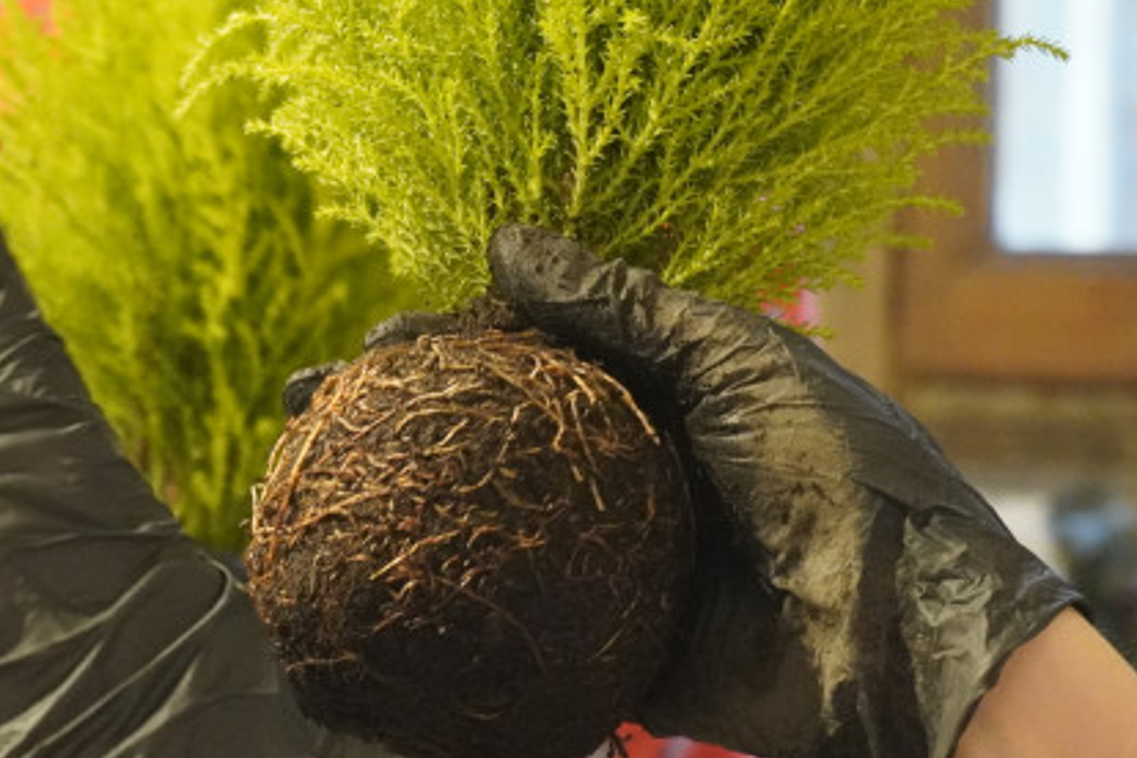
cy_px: 625
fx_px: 4579
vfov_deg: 9.4
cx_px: 305
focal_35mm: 145
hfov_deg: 14.1
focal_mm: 50
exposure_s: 1/40
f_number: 5.6
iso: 6400
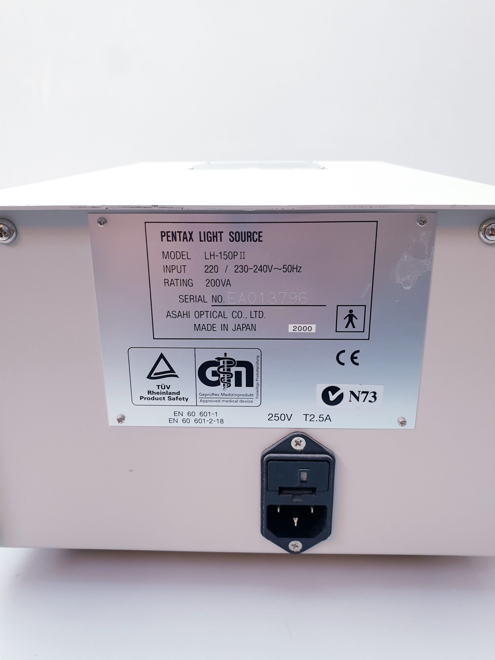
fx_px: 496
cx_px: 248
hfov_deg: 53.1
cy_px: 330
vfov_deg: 67.3
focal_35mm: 26
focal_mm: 4.3
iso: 160
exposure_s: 1/50
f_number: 2.4
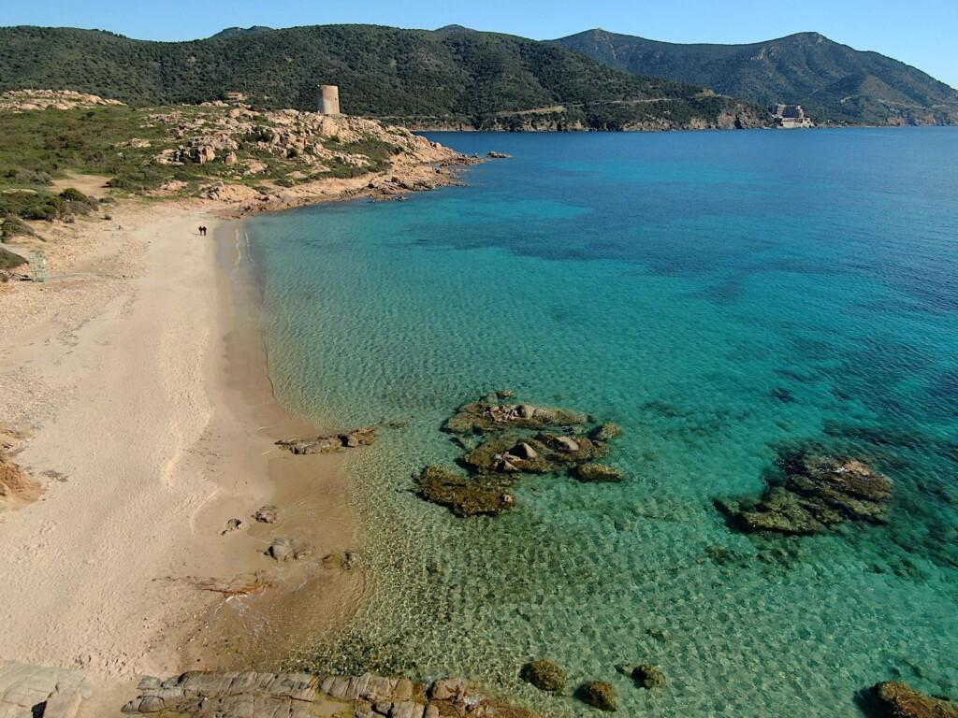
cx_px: 479
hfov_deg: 71.6
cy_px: 359
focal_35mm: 24
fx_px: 664
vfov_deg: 56.8
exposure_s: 1/800
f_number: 2.8
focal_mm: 4.39
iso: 100
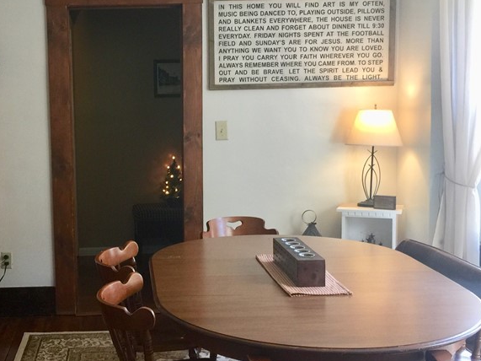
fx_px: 722
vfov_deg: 28.0
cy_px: 170
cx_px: 140
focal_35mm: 52
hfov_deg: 36.2
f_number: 2.2
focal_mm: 4.15
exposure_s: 1/30
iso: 50
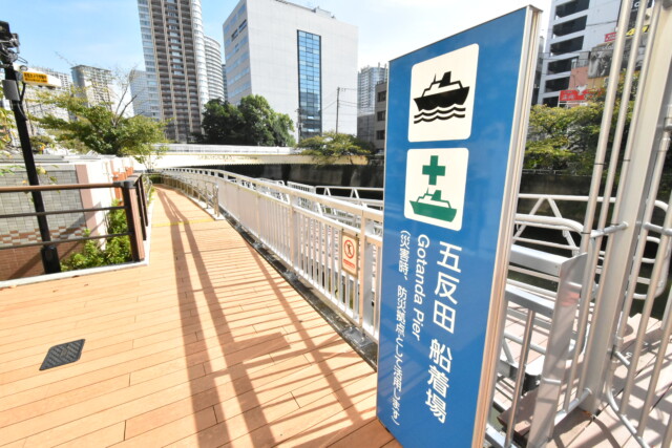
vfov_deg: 77.4
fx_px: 280
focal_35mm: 15
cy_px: 224
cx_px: 336
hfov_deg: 100.4
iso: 6400
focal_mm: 10
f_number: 18
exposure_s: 1/1250
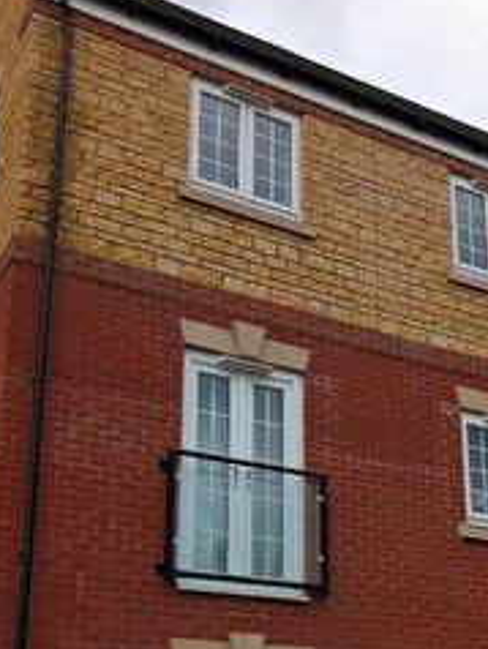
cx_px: 331
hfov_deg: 27.4
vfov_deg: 35.6
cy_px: 459
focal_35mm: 53
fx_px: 994
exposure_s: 1/1250
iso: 23
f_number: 1.68
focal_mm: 6.9
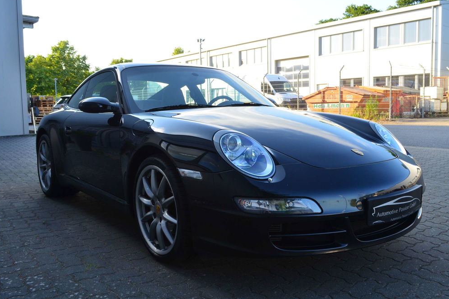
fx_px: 424
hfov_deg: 55.8
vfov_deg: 38.9
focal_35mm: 34
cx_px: 227
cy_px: 147
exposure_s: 1/60
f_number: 10
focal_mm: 22
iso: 360
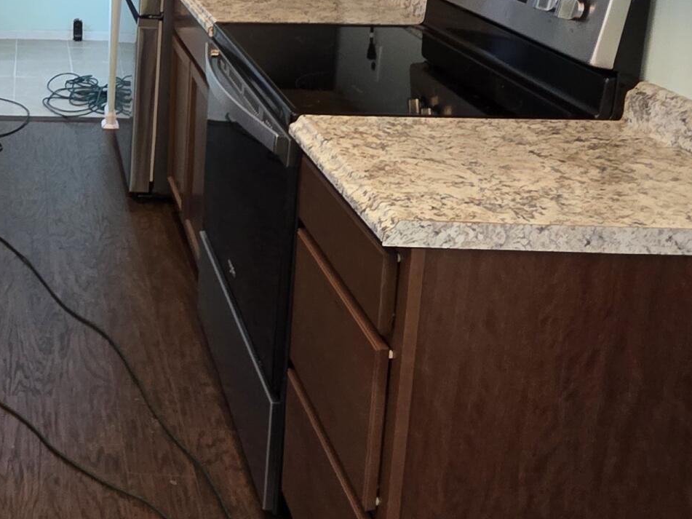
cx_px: -46
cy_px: -1
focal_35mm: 41
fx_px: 820
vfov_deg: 32.3
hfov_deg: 38.8
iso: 320
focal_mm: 2.2
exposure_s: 1/60
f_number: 1.9
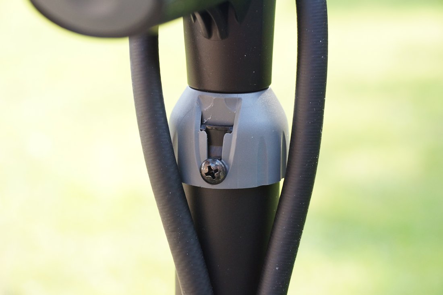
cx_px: 222
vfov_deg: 13.0
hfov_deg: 19.5
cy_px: 148
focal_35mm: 105
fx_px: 1292
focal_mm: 70
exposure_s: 1/320
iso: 800
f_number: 5.6
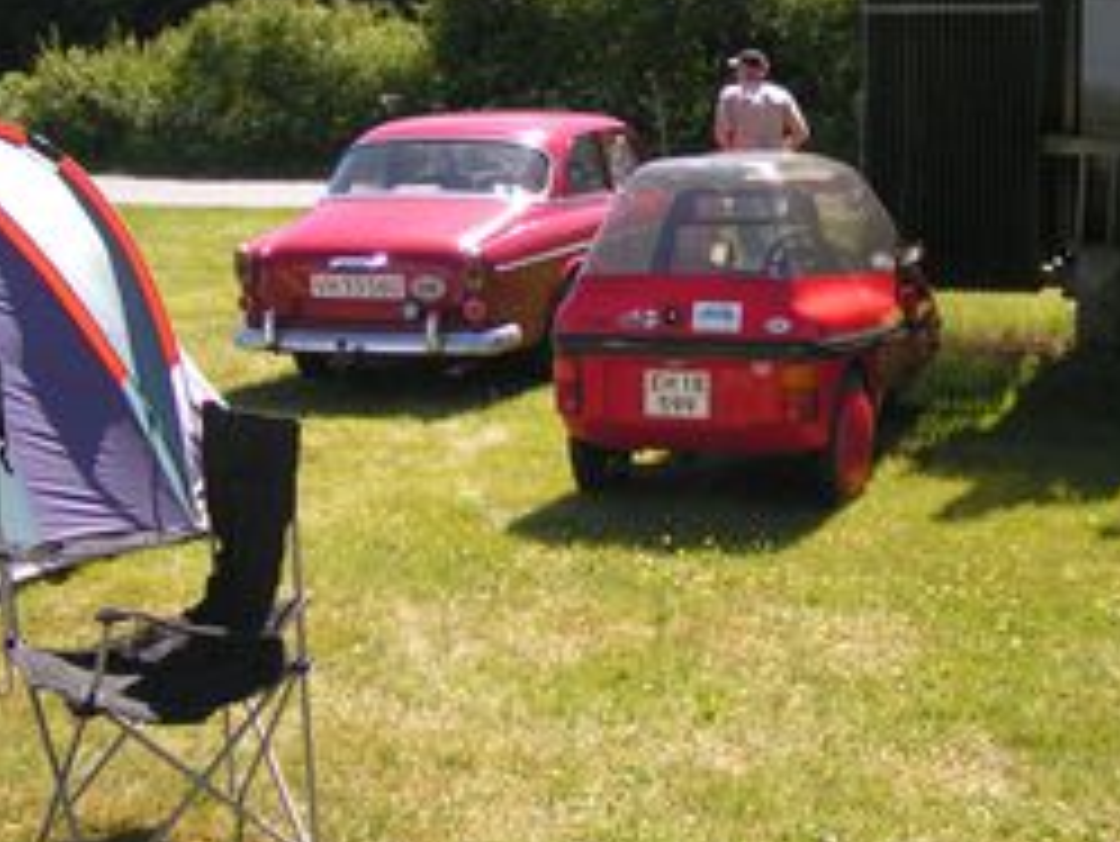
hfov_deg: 31.6
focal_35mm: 61
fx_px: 1975
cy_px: 288
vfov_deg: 23.9
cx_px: 639
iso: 50
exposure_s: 1/500
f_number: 2.8
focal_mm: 5.8
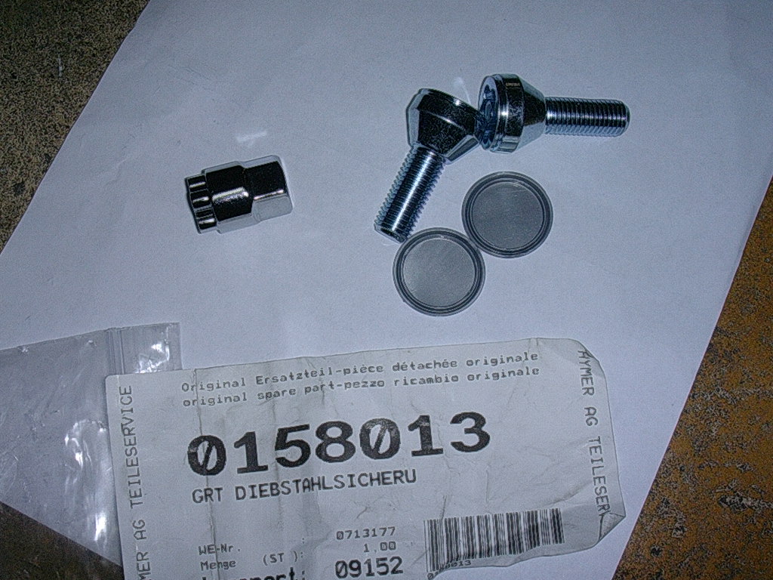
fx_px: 1005
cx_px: 386
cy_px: 290
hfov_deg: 42.1
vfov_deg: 32.2
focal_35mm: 45
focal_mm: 6.7
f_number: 5.8
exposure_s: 1/64
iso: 70
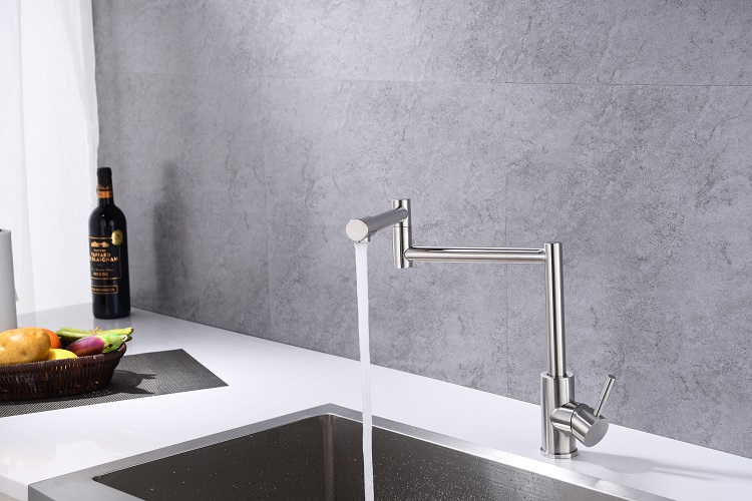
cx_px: 376
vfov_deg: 19.5
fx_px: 1462
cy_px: 250
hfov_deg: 28.8
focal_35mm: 70
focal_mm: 70
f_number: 10
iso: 100
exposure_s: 1/100
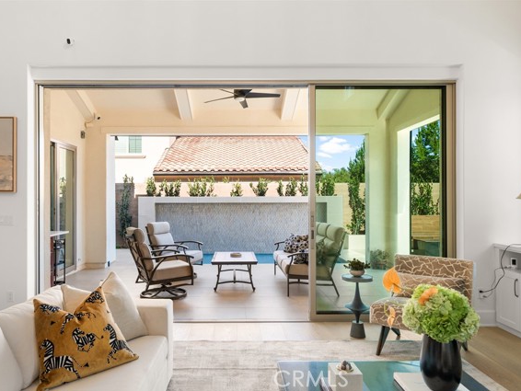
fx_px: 376
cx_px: 237
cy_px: 196
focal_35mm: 25
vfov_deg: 54.9
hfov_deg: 69.2
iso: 640
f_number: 5.6
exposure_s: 1/80
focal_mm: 23
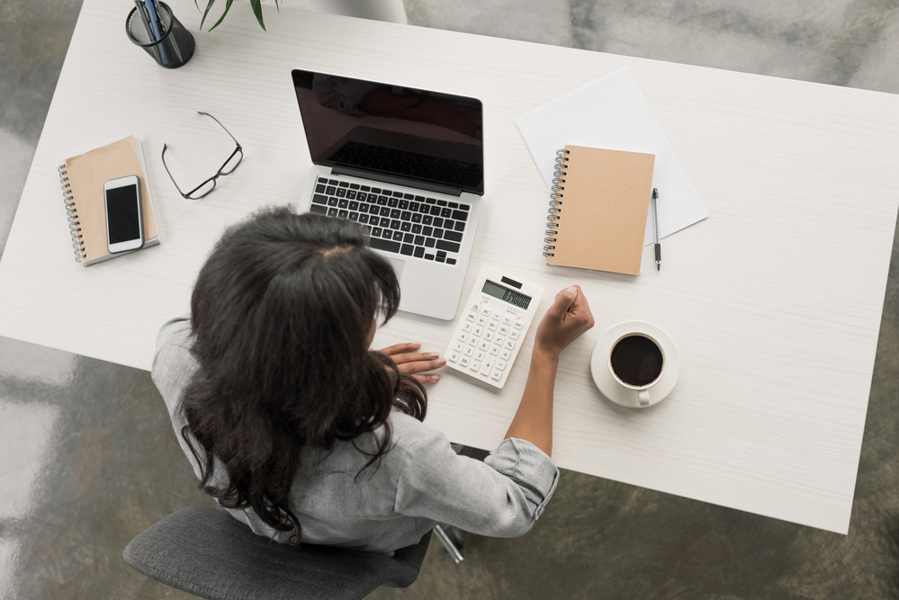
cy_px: 300
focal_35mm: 35
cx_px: 450
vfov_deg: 37.9
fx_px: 874
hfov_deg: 54.4
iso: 500
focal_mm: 35
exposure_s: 1/125
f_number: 3.2
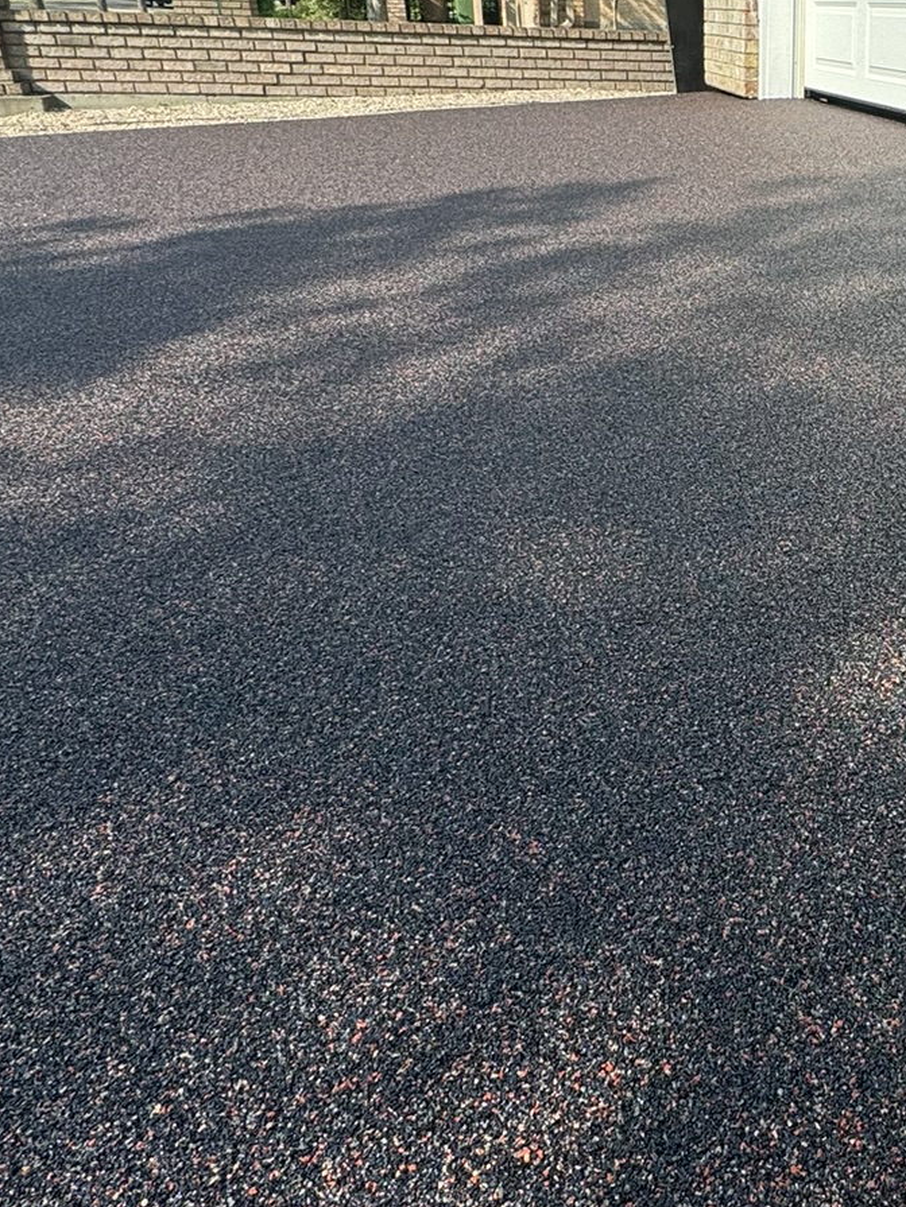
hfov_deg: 40.5
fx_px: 1117
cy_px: 467
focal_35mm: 32
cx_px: 829
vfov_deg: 56.3
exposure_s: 1/669
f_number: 2.2
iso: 40
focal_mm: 2.22
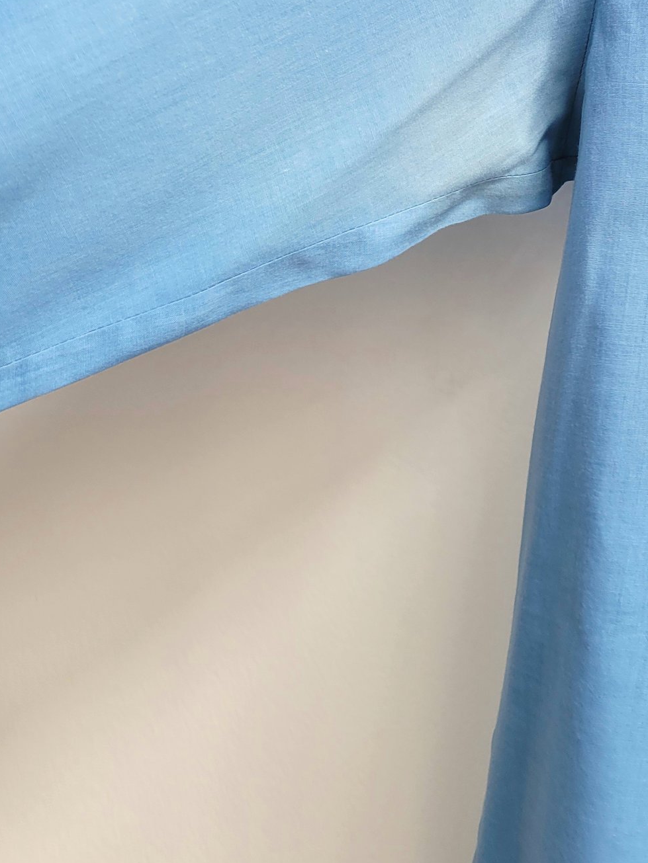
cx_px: 622
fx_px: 1273
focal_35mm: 51
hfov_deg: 27.2
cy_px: 93
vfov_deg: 35.4
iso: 64
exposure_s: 1/120
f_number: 1.8
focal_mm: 5.4
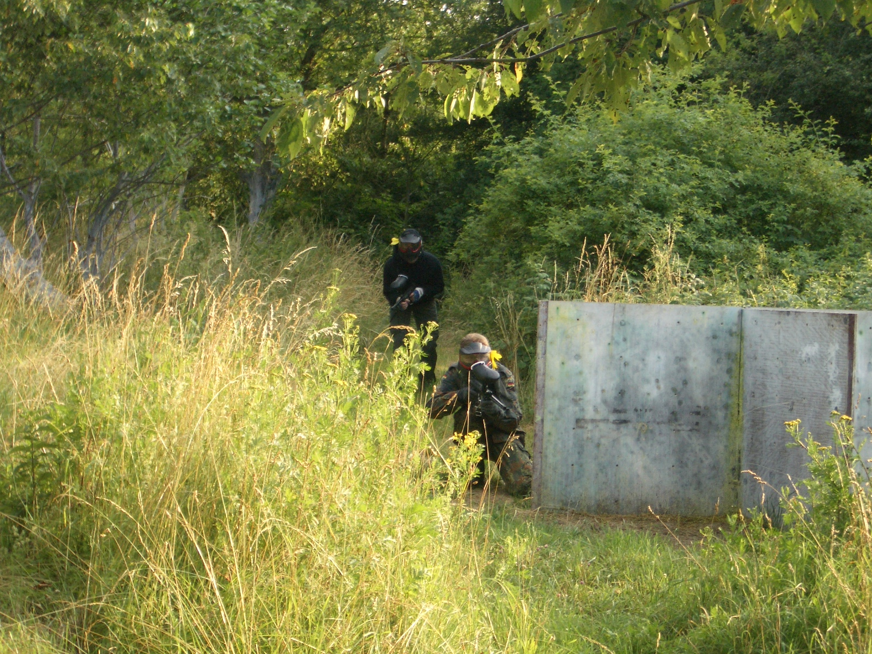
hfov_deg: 22.3
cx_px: 436
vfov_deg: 16.8
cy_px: 327
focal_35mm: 88
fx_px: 2217
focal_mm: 14.6
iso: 100
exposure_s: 1/160
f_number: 4.4
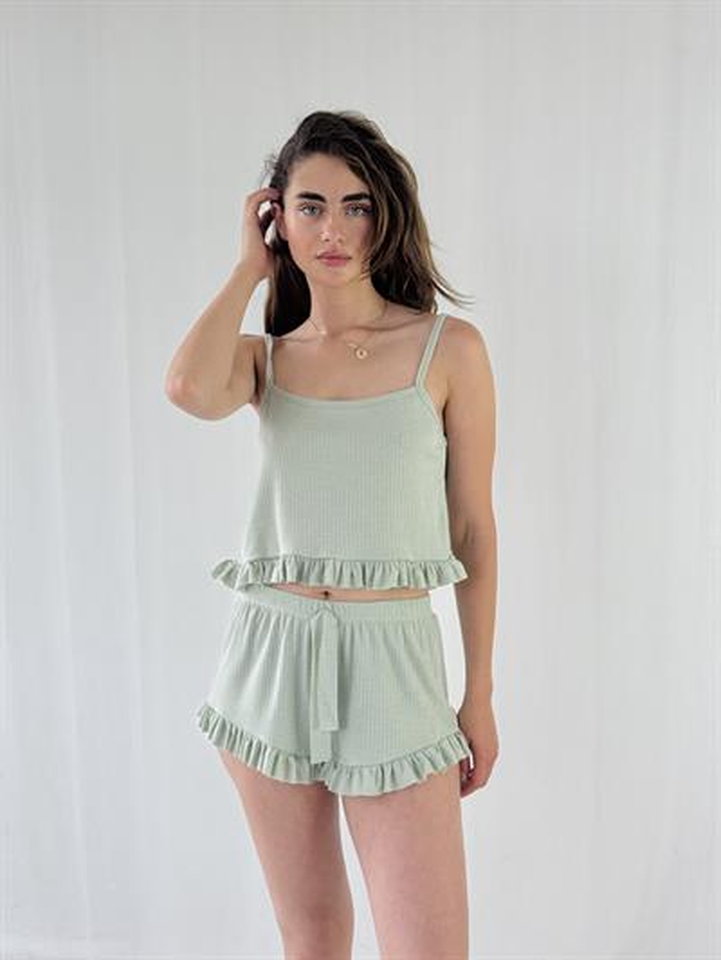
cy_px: 480
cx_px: 360
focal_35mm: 48
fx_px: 1332
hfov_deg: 30.3
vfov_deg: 39.6
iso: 64
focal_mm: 6.76
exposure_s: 1/181
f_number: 1.78
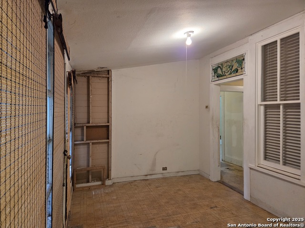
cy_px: 114
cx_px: 152
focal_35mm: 23
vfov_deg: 58.9
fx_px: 203
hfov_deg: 73.9
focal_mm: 5.4
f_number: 1.8
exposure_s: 1/120
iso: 640
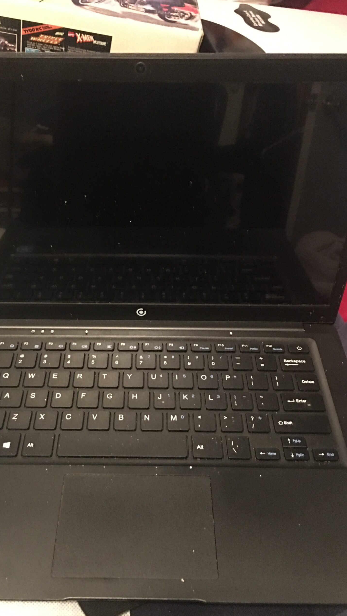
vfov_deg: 61.0
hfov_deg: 36.5
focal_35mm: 32
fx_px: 523
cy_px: 311
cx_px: 140
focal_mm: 4.15
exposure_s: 1/4
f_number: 2.2
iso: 400
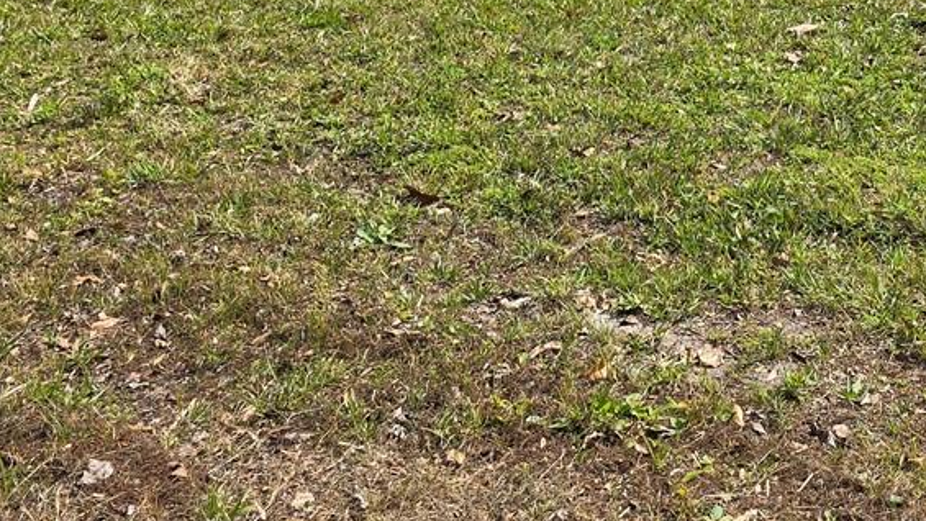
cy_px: -328
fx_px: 1744
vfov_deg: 15.3
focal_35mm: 71
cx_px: 811
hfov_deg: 28.7
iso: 12
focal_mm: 6.3
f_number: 1.7
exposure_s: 1/518
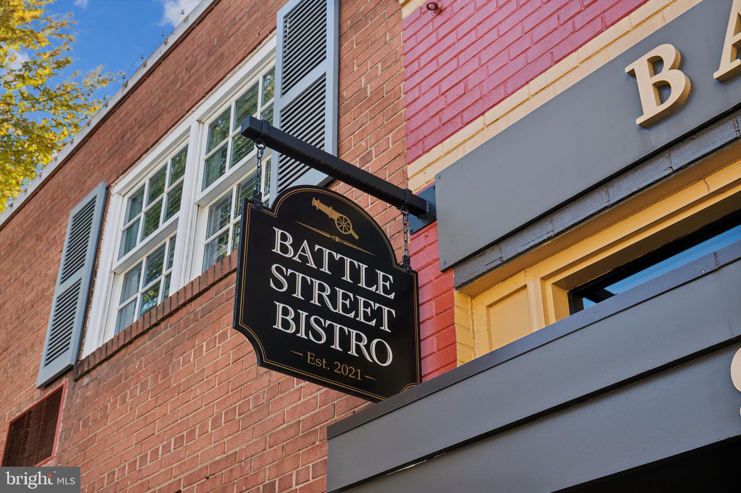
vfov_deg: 29.2
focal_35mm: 46
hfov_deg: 42.8
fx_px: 946
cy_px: 246
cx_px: 370
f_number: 7.1
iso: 125
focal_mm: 31
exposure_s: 1/125
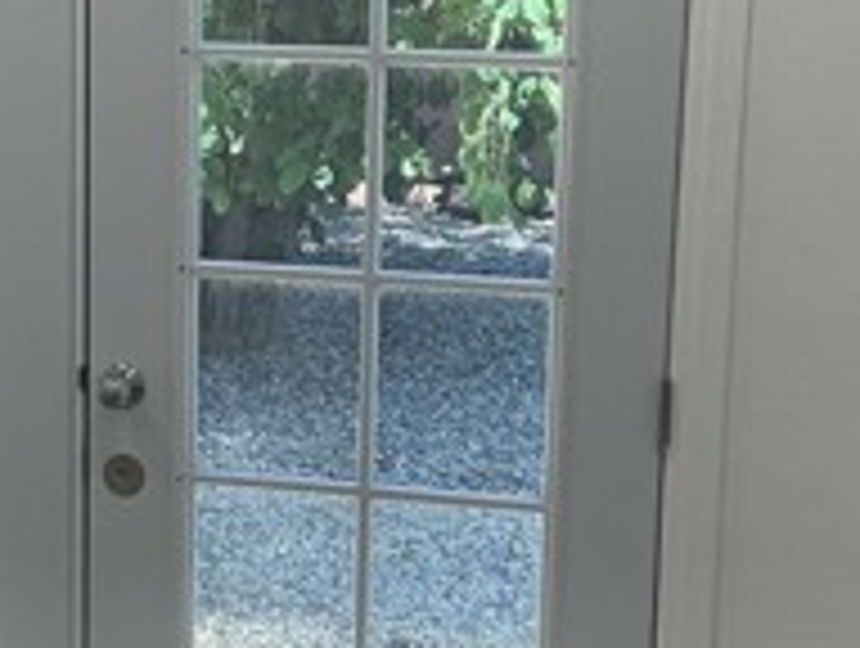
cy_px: 387
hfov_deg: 20.0
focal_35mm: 97
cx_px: 212
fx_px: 2414
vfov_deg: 15.3
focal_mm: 3
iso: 32
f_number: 1.8
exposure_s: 1/163
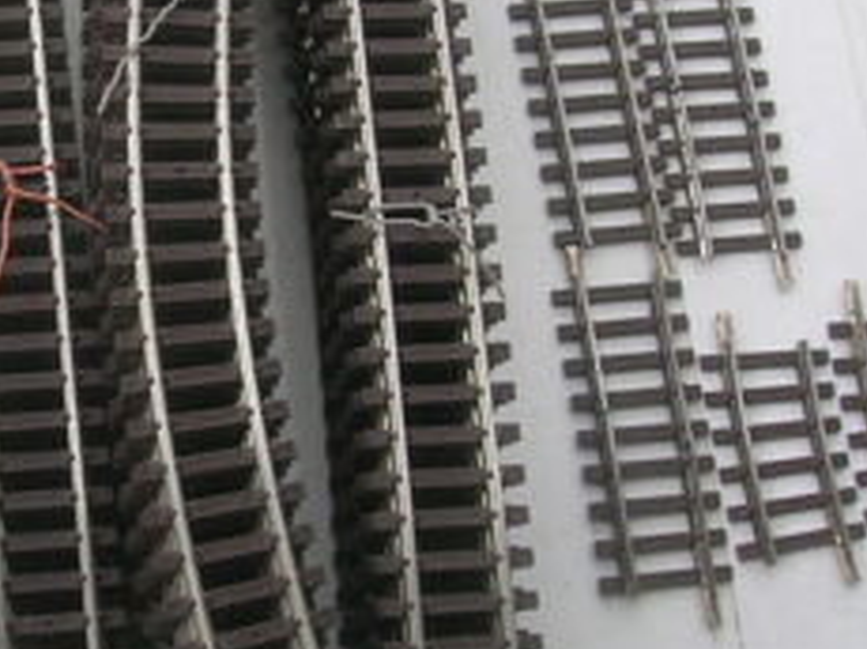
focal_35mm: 71
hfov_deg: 26.6
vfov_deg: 20.7
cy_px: 264
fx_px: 1776
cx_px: 113
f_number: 4.9
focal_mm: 5.7
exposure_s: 1/67.3
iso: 50
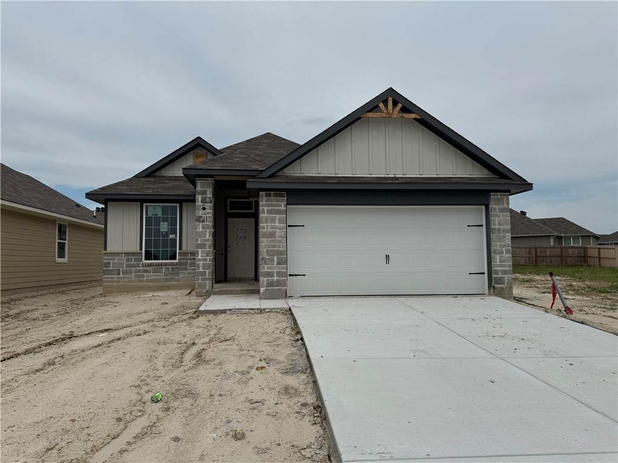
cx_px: 309
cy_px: 232
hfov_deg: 71.6
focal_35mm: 24
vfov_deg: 56.8
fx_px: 428
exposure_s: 1/10417
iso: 80
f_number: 1.78
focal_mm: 6.76
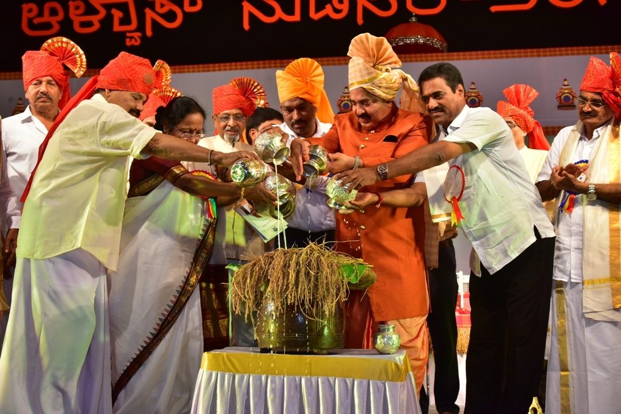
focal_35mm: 46
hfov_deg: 42.7
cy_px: 207
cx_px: 310
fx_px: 794
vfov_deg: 29.3
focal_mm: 46
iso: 1250
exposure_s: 1/200
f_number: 7.1
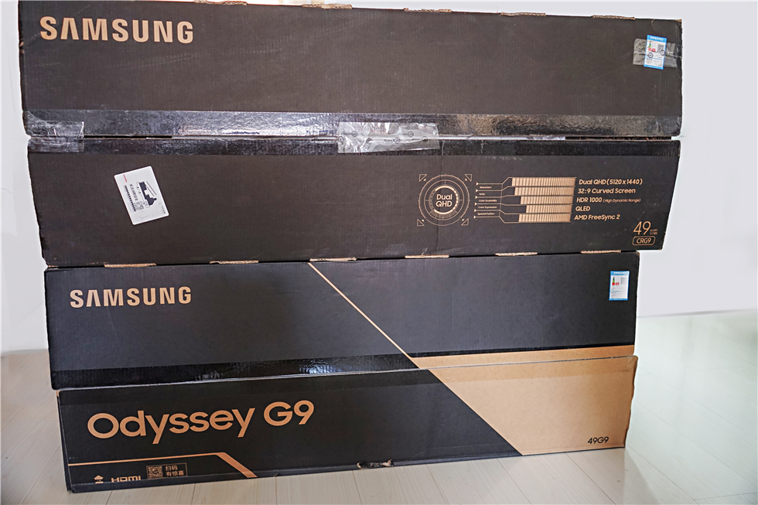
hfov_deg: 65.5
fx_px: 589
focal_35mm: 28
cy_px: 252
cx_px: 379
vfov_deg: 46.4
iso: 500
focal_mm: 28
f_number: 3.5
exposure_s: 1/8
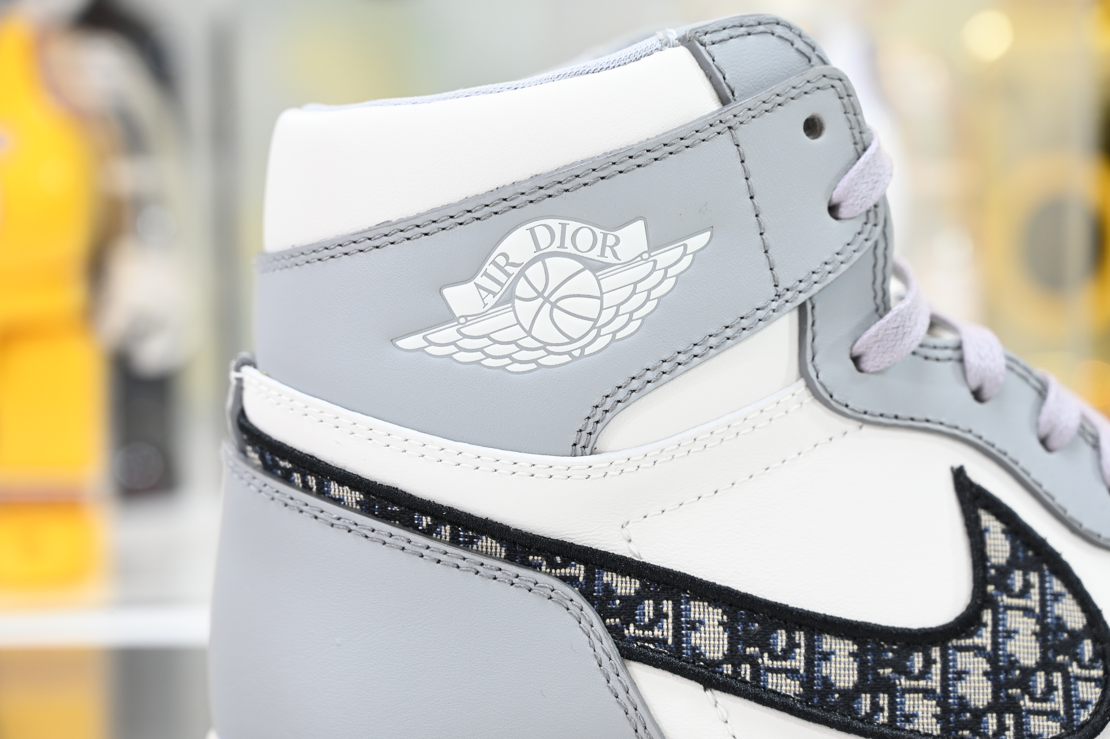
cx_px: 555
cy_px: 370
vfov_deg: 19.4
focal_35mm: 70
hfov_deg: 28.9
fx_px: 2157
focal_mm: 70
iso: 640
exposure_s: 1/60
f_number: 5.6
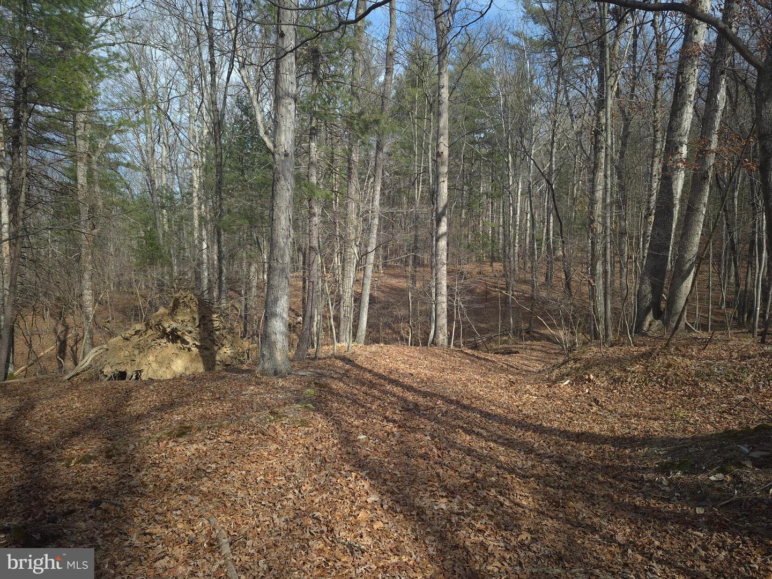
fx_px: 513
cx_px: 386
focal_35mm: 23
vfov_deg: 58.9
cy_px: 290
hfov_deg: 73.9
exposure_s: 1/458
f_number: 1.8
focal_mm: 5.4
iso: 25
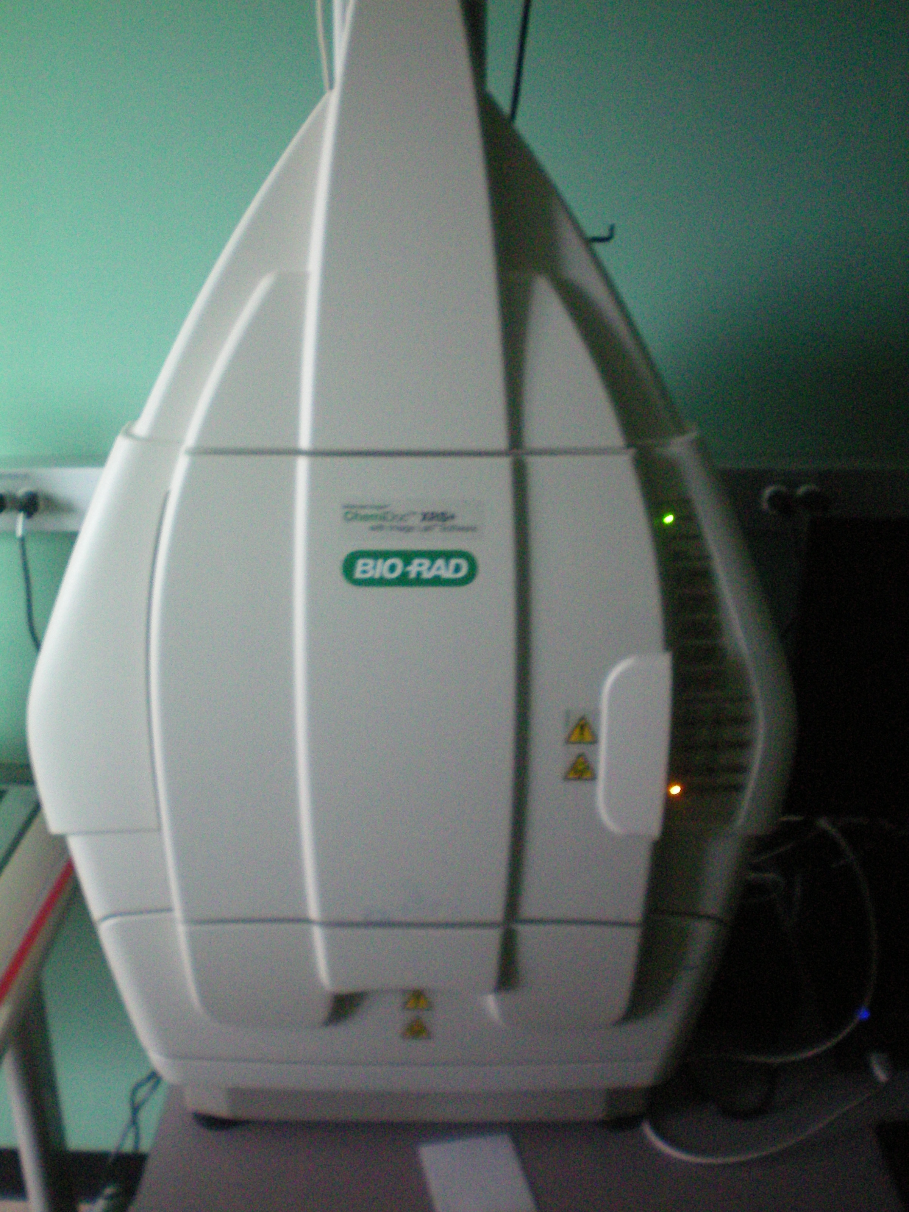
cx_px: 454
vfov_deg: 49.0
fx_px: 1330
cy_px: 606
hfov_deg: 37.7
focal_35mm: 38
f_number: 3.1
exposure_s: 1/20
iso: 400
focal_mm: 6.3
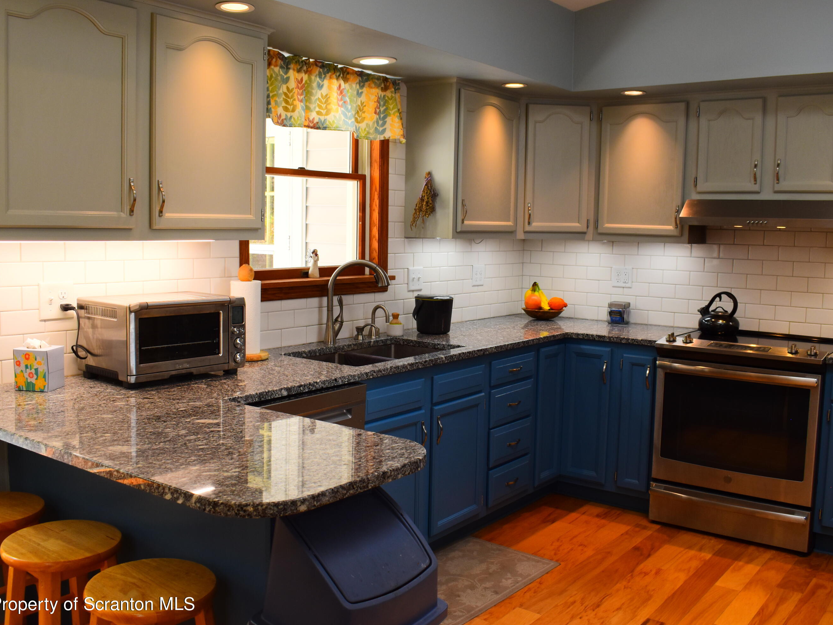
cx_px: 406
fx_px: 831
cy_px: 316
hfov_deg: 53.2
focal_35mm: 35
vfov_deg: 41.2
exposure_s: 1/125
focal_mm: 21
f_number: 6.3
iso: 400
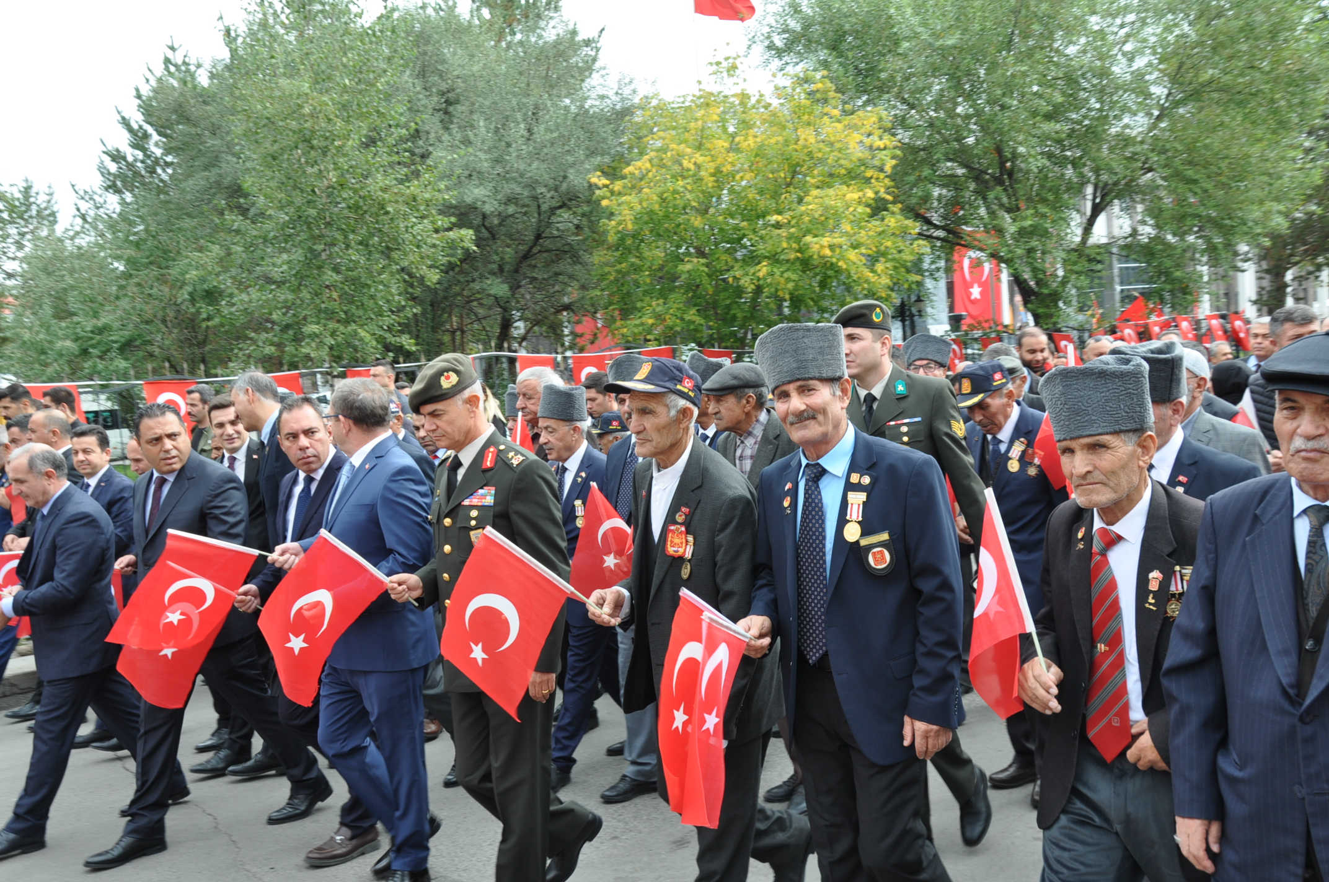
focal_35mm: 36
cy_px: 441
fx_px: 1327
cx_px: 664
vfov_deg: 36.8
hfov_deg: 53.2
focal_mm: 24
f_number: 9
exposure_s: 1/80
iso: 200
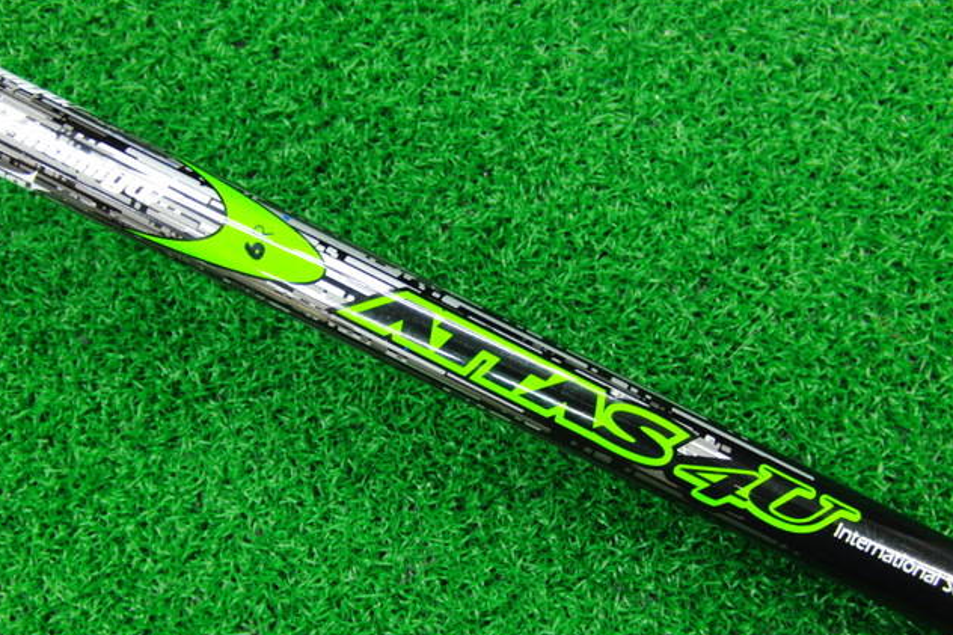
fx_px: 1032
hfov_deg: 49.6
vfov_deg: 34.1
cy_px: 356
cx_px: 472
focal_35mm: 39
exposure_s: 1/25
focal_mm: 6.42
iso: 400
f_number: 3.6
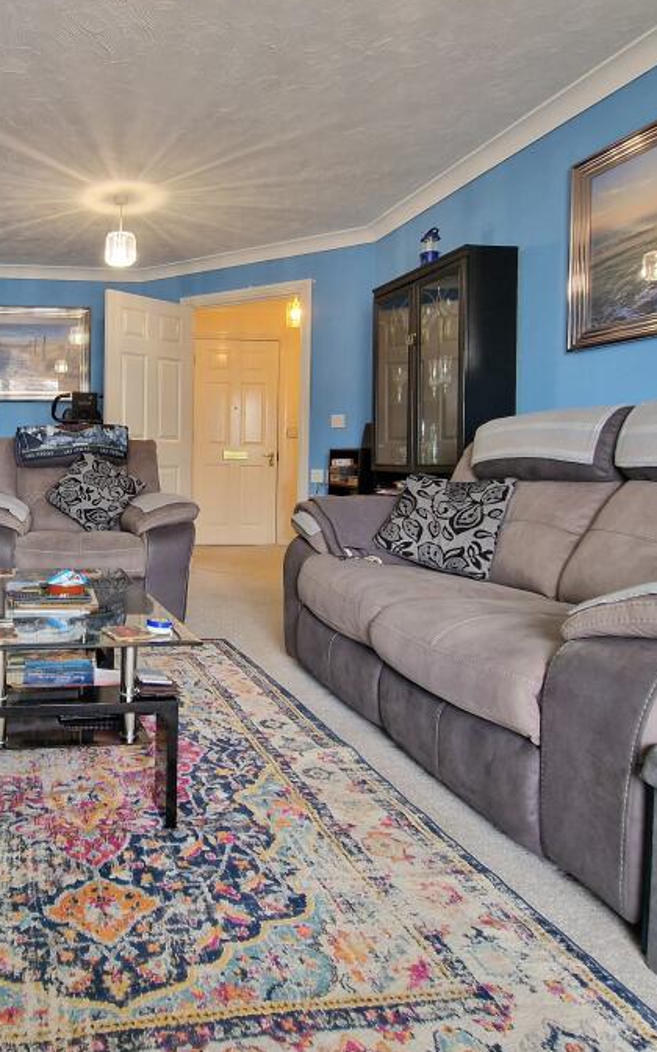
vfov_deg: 82.1
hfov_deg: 51.8
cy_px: 481
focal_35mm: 21
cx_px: 91
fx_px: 602
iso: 320
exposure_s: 1/50
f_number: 2.2
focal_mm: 2.2
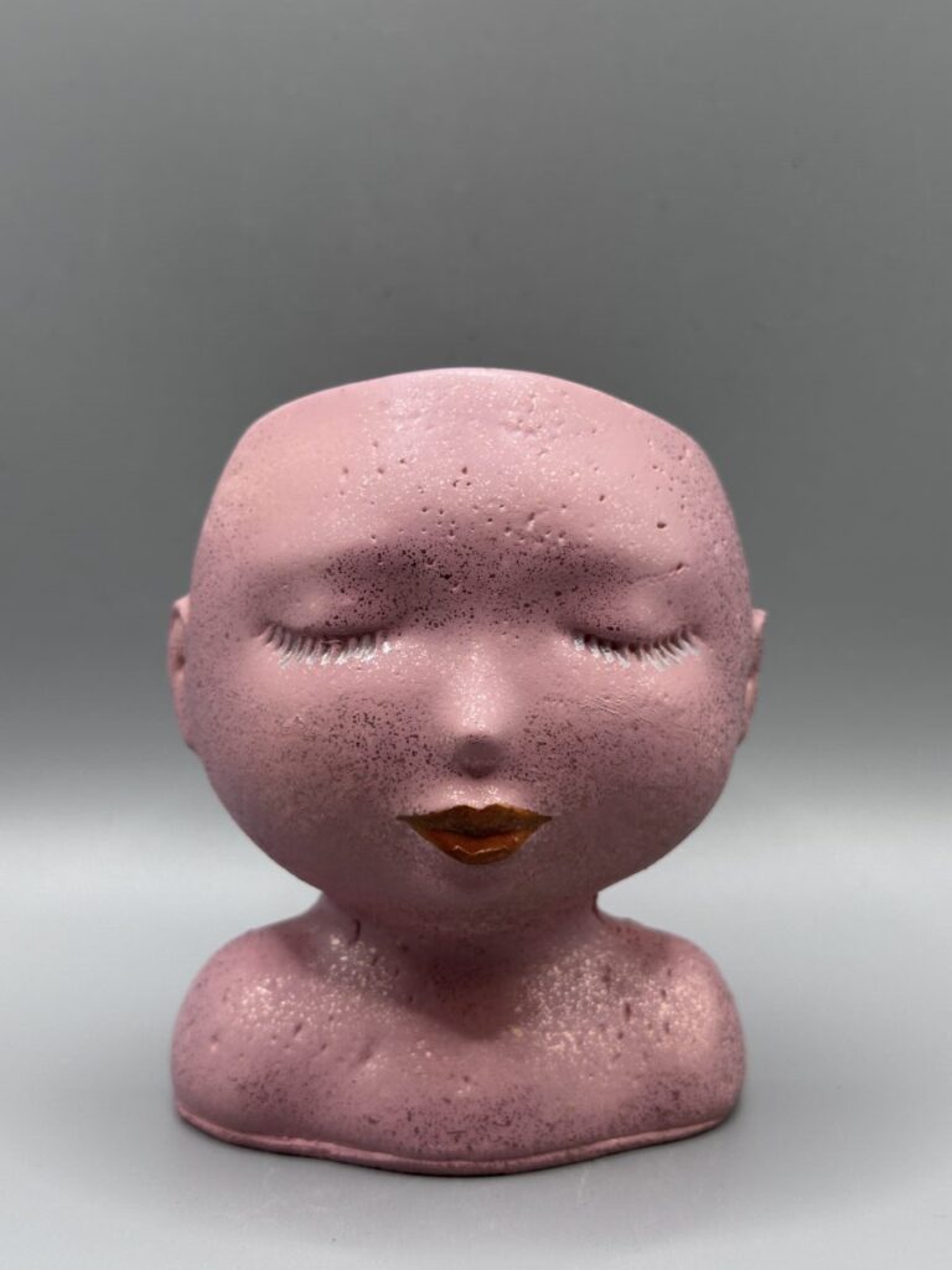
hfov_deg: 30.3
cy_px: 635
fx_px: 1760
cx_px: 476
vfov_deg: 39.7
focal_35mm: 48
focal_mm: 6.86
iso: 64
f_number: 1.78
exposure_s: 1/162
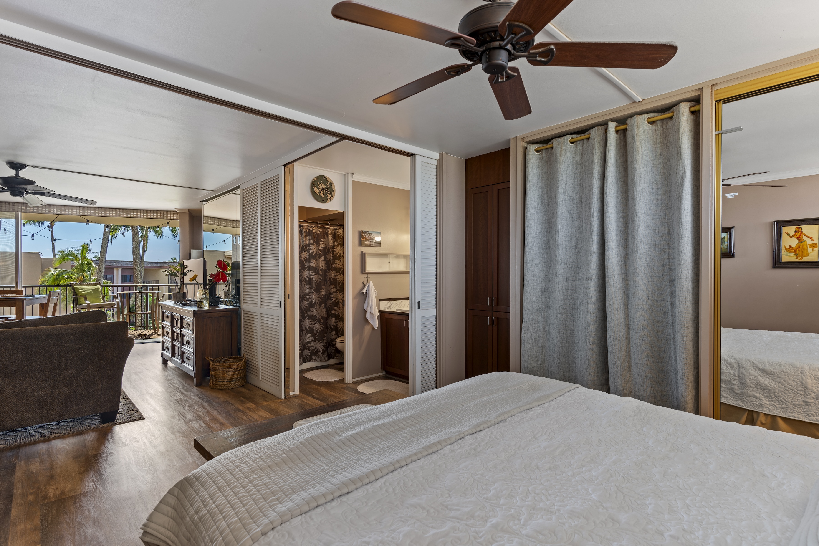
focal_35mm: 17
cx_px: 410
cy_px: 273
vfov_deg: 70.4
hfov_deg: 93.3
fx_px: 387
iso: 100
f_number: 8
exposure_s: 1/2
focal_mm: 17
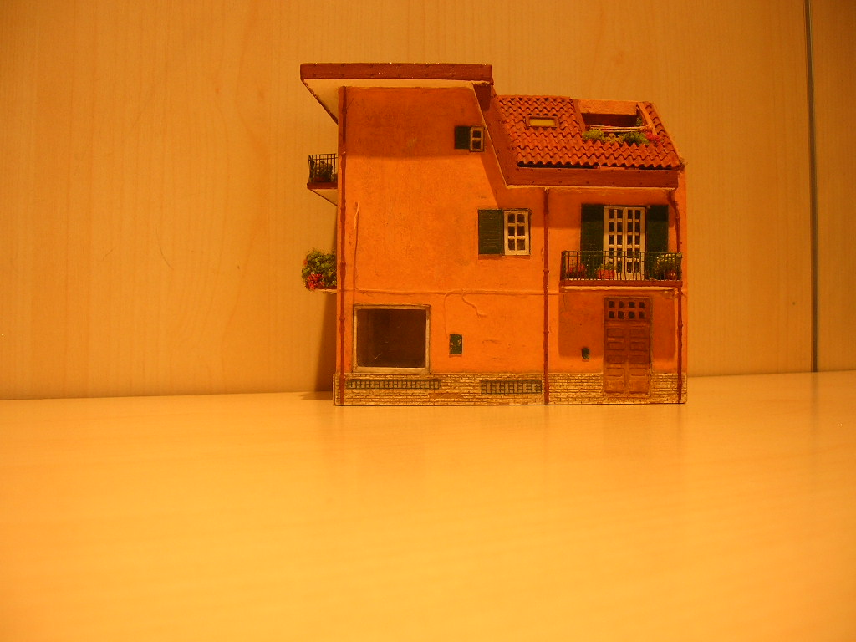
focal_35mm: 34
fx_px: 841
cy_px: 321
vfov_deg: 41.8
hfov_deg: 54.0
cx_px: 428
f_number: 2.9
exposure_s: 1/4.2
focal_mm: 5.7
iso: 64
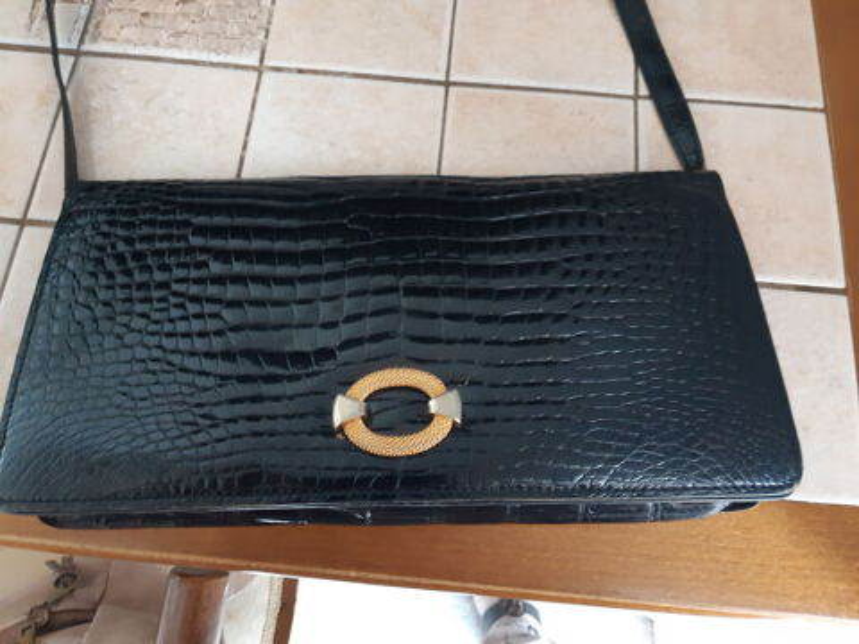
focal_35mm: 26
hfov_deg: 67.3
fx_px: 645
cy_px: 322
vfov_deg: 53.1
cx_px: 430
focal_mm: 3.93
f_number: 1.7
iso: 320
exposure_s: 1/24
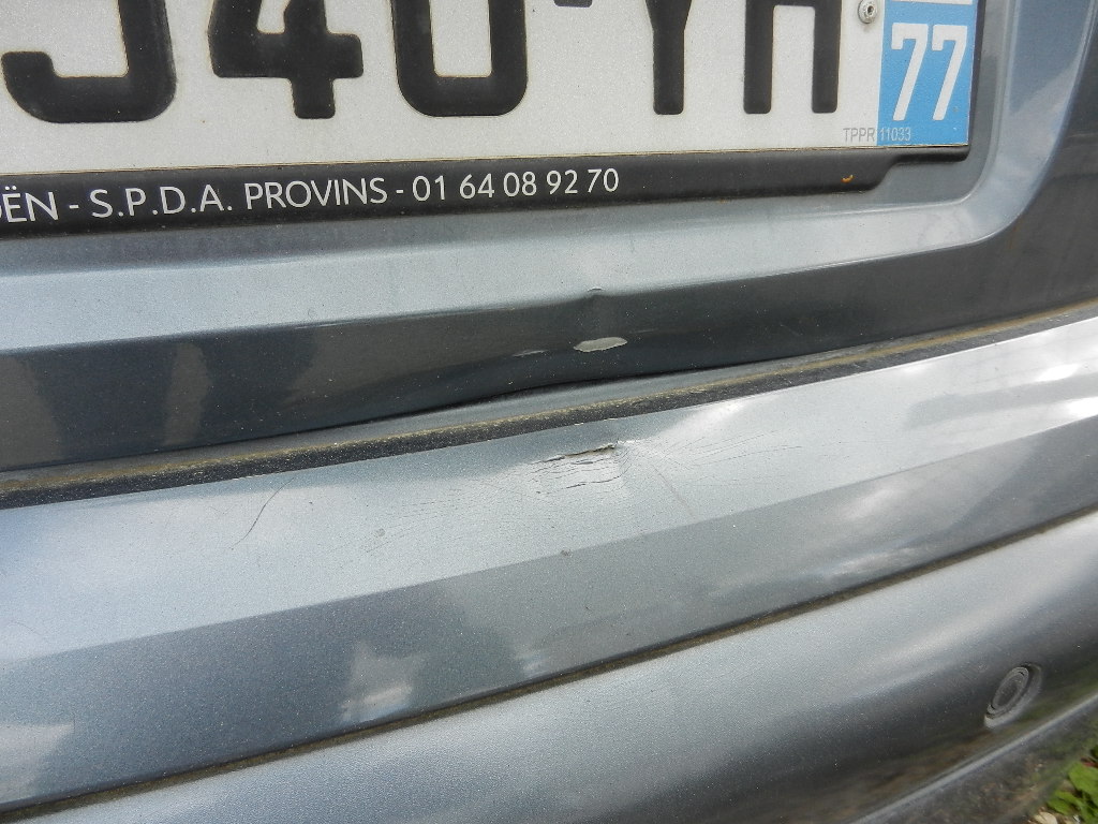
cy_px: 412
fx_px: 793
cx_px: 549
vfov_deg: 54.9
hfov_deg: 69.4
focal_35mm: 25
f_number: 3.5
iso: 160
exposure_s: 1/250
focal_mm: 4.5
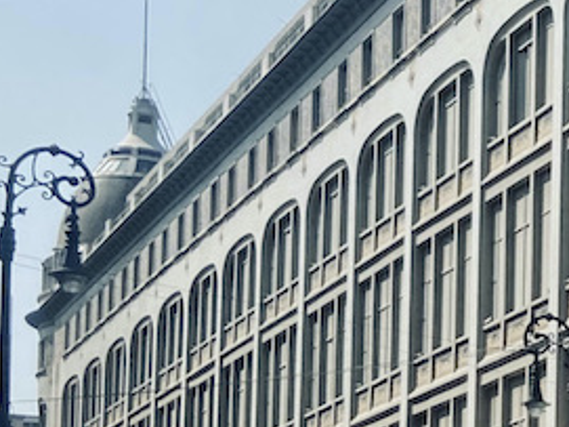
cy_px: -123
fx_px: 1610
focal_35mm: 98
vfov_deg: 14.5
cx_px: 972
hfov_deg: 17.1
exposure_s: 1/3497
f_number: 1.8
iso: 32
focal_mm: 4.25
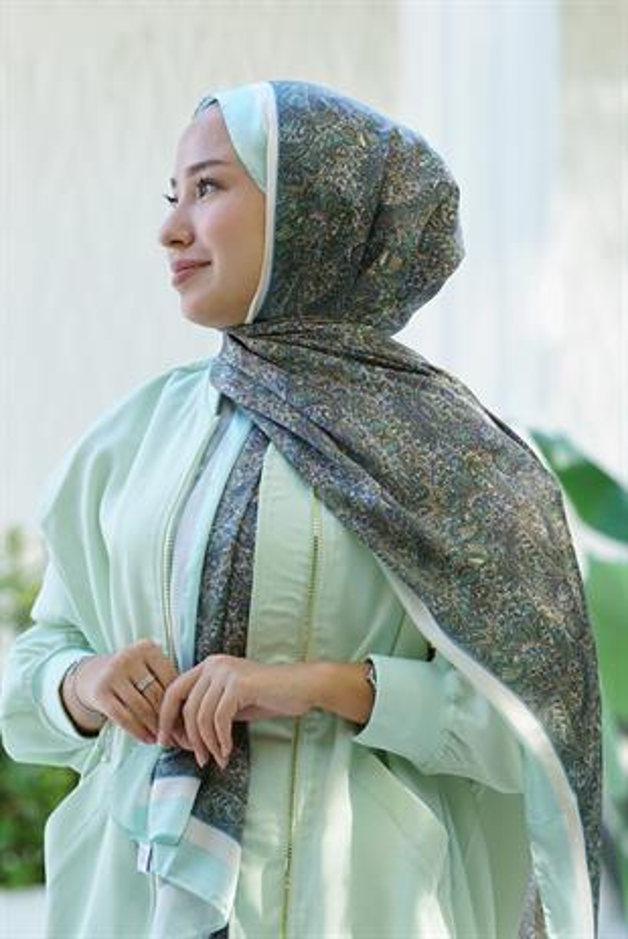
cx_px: 314
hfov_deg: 10.2
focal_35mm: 135
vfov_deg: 15.2
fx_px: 3527
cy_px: 470
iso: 500
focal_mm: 135
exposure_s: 1/125
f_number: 5.6
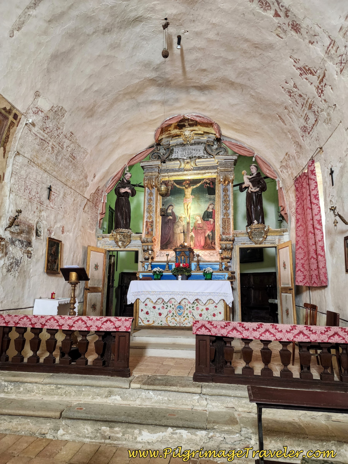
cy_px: 232
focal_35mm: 23
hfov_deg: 58.9
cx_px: 174
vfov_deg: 73.9
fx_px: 308
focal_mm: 6.4
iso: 640
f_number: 1.8
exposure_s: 1/33
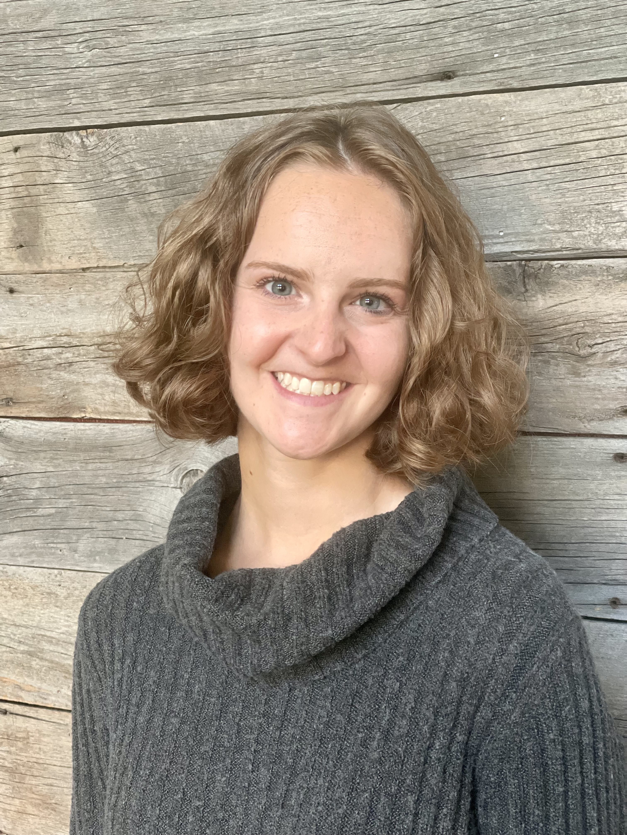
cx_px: 314
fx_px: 1256
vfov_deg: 36.8
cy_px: 418
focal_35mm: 52
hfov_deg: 28.0
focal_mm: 6
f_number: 2
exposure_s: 1/109
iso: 250
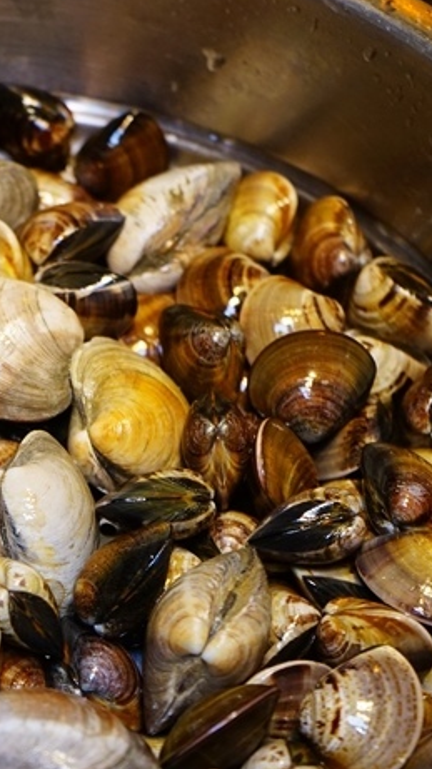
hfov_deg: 13.4
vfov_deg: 23.9
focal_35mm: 89
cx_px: -5
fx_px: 1814
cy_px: 413
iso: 1600
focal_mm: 49
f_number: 4.5
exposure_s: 1/60
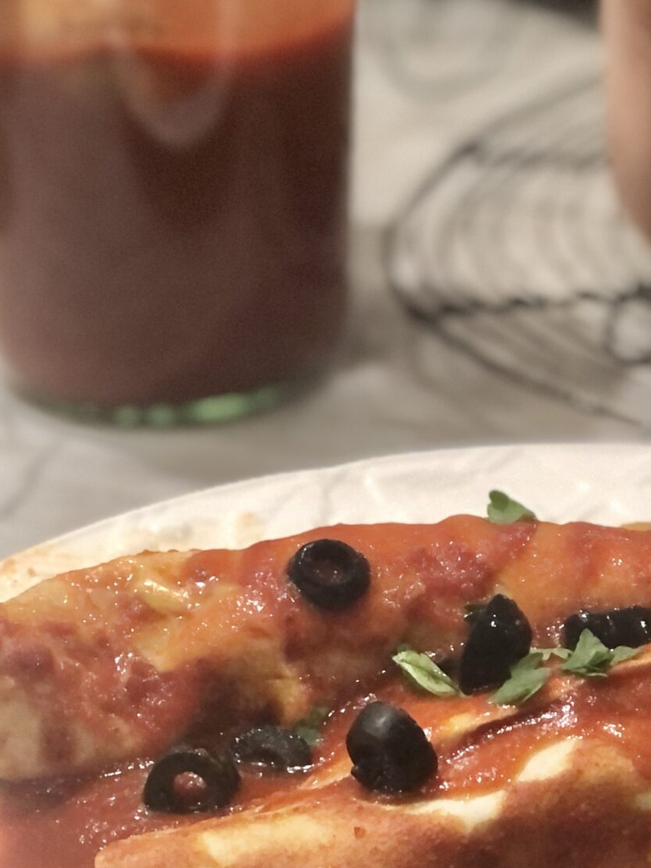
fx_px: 3309
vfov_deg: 14.9
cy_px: 548
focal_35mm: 132
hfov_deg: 11.2
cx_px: 551
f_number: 2.8
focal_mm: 6.6
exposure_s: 1/30
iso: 250
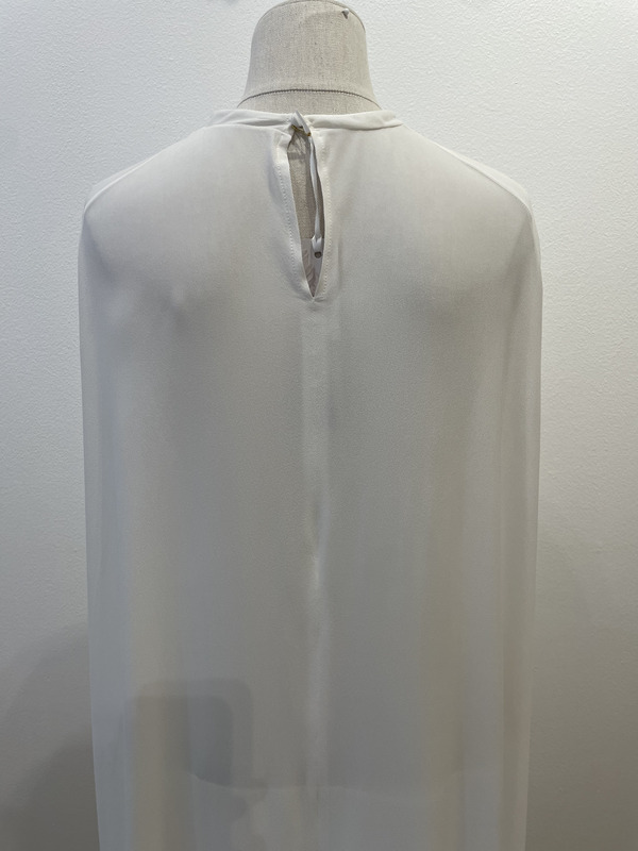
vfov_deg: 67.3
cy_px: 426
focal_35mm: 26
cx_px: 319
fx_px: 639
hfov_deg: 53.1
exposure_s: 1/100
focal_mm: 4.2
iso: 32
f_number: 1.6
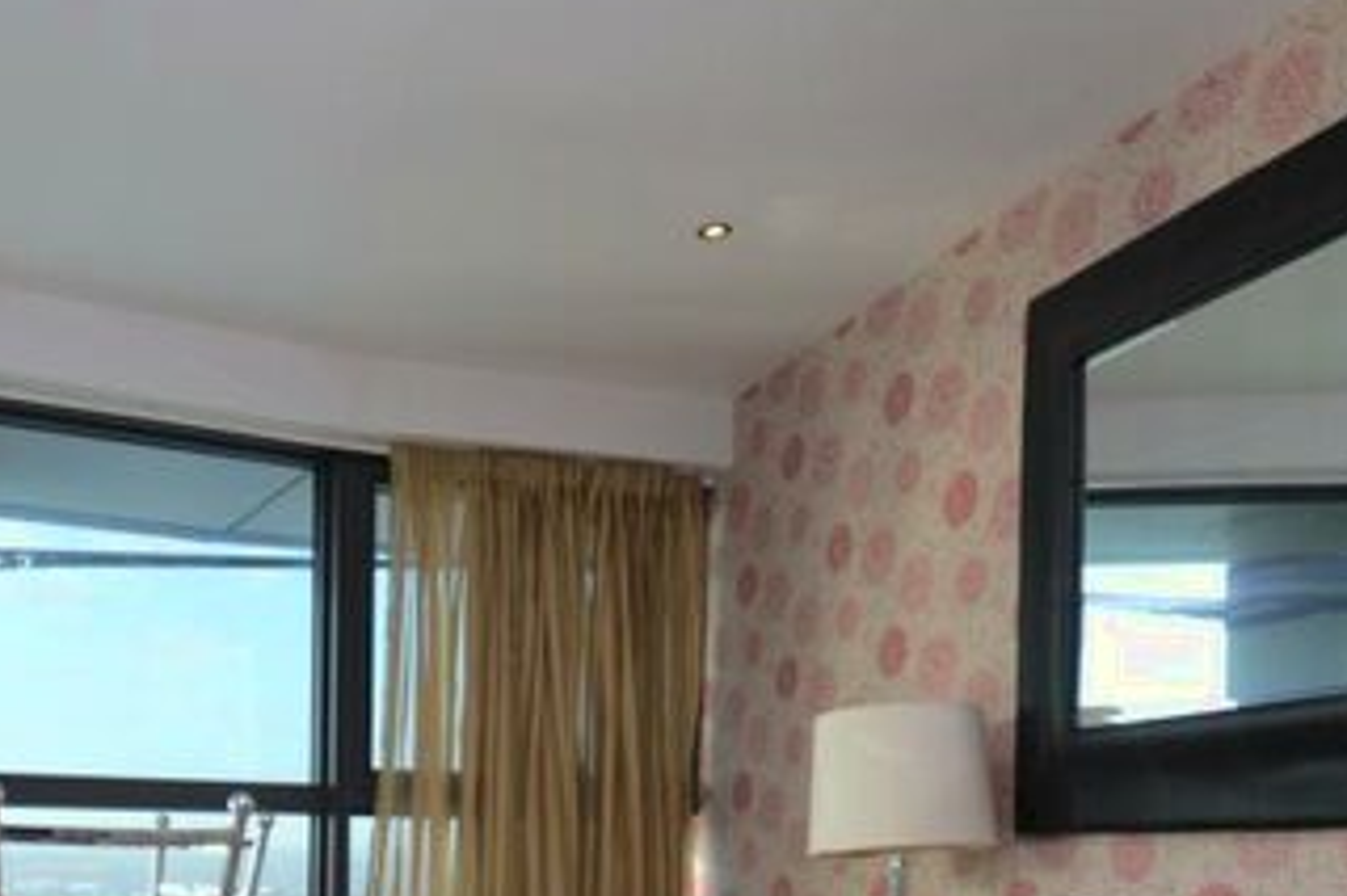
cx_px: 286
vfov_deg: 33.3
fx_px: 1350
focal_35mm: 36
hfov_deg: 50.1
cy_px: 921
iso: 140
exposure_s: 1/125
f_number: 5.6
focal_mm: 11
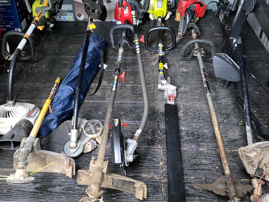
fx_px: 295
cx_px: 104
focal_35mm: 38
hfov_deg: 48.6
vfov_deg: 37.4
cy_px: 72
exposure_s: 1/7
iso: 125
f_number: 1.8
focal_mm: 4.25
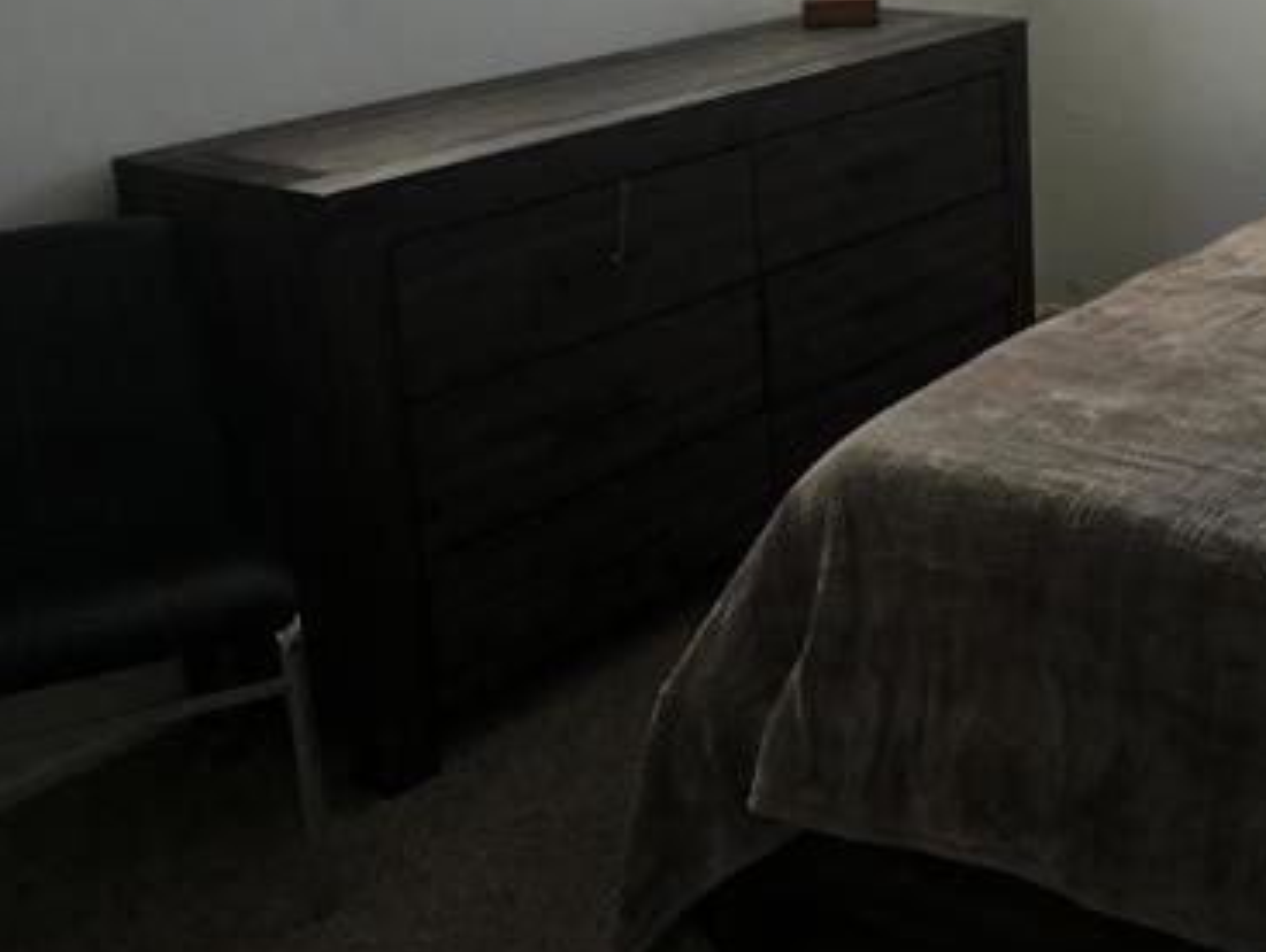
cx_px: 1094
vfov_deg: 26.5
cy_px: 166
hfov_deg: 33.9
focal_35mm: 54
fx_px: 1977
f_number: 2.4
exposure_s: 1/120
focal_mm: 3.3
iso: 40
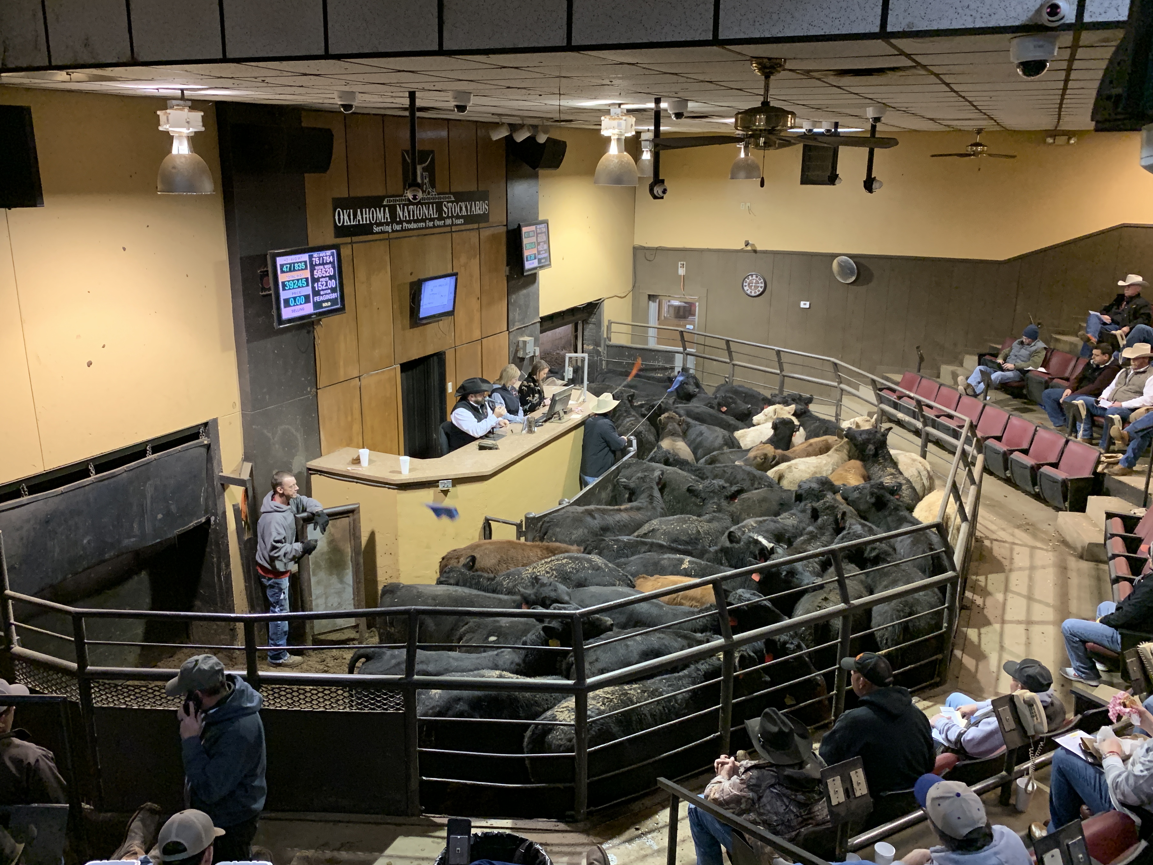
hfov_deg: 61.7
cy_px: 439
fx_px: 966
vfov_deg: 48.2
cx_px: 561
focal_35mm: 29
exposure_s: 1/60
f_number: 1.8
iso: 400
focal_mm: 4.25
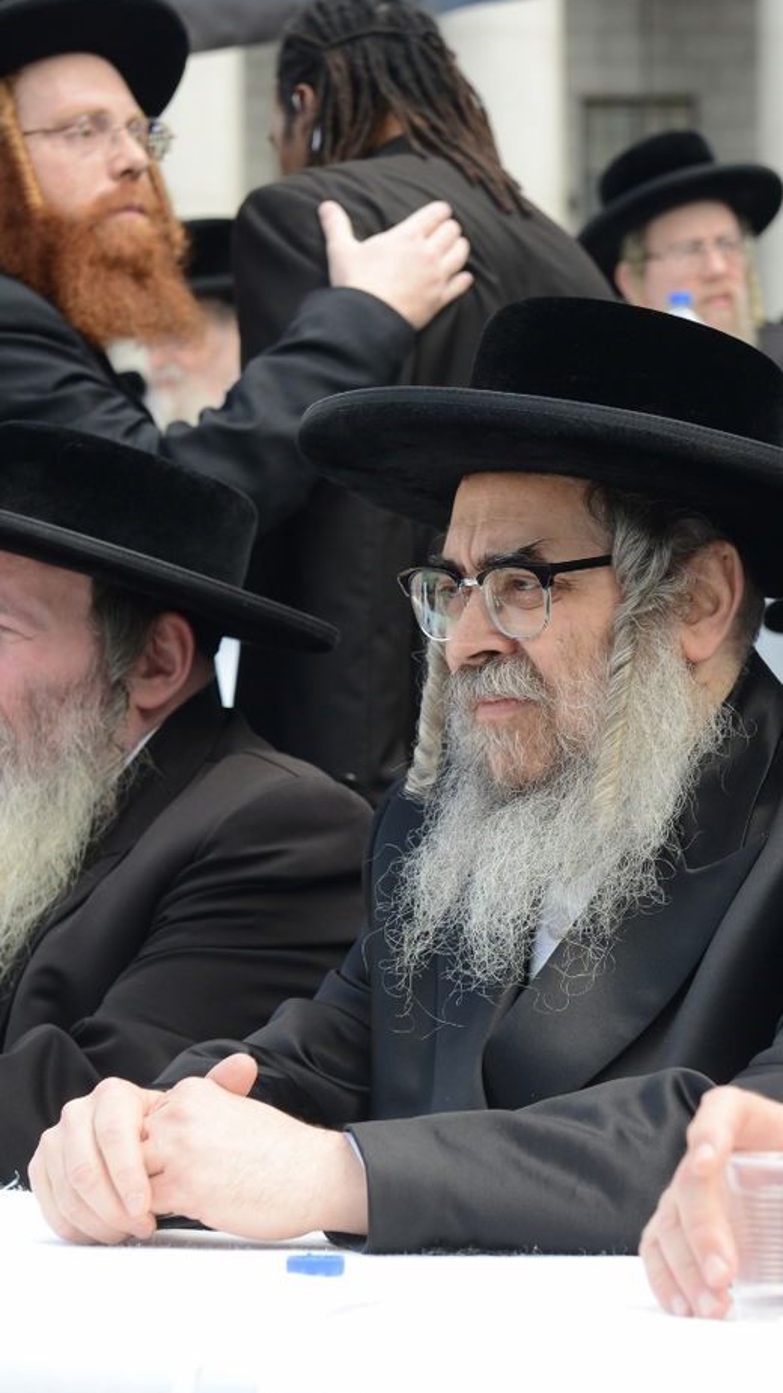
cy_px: 696
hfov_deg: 10.9
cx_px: 331
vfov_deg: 19.3
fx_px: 4099
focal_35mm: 111
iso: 400
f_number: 6.3
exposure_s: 1/200
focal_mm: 70
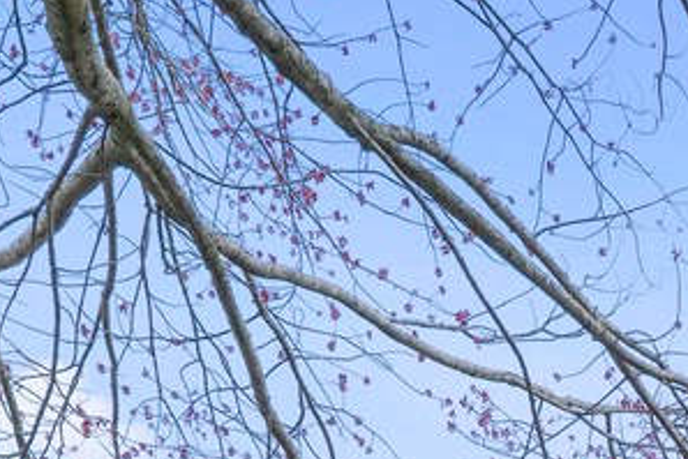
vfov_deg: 12.7
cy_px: 1186
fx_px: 1453
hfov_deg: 24.0
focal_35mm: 76
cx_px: 845
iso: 100
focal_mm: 14
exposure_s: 1/50
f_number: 11
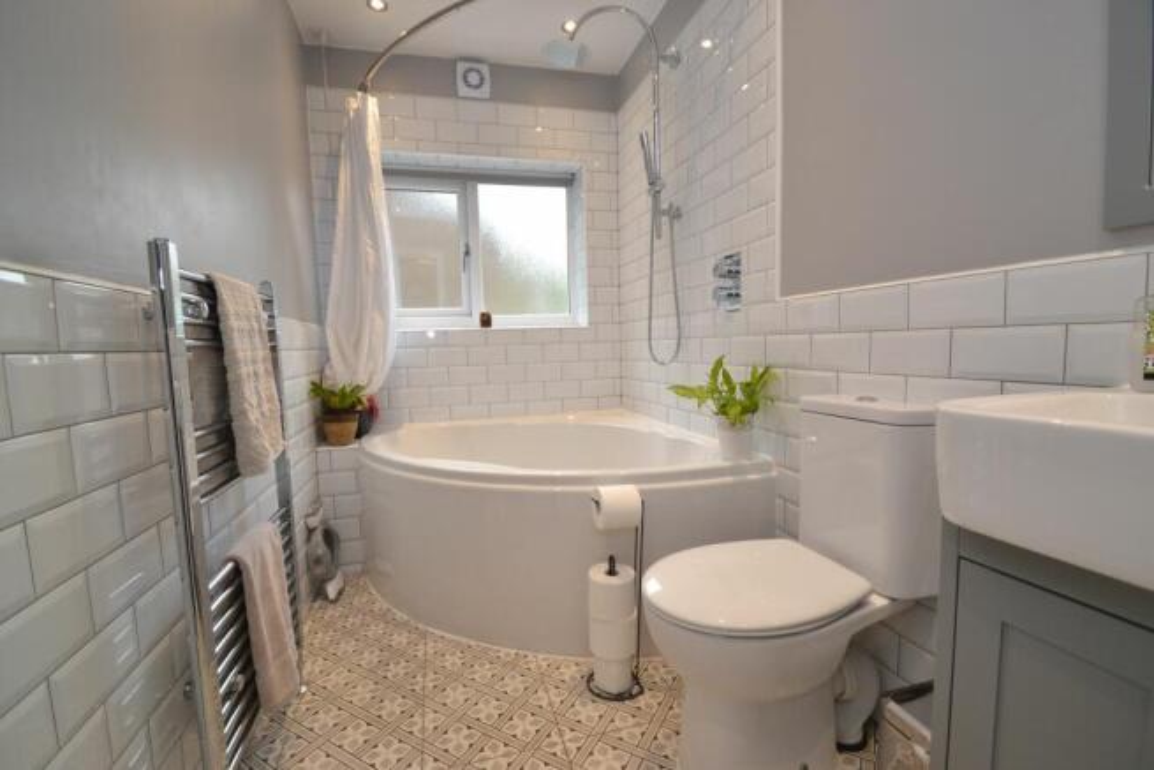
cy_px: 385
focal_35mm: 15
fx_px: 481
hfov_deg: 100.4
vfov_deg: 77.4
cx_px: 577
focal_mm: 10
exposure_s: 1/80
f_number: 4.5
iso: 400
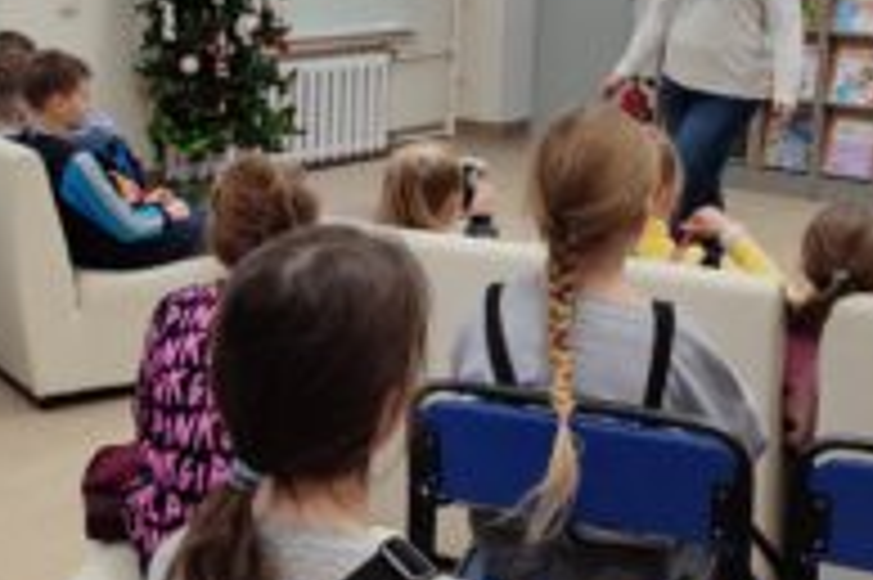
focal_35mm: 58
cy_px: 112
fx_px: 1405
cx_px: 266
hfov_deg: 34.1
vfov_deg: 23.0
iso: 63
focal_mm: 5.89
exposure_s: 1/33
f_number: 1.89
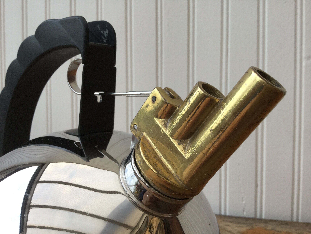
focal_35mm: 31
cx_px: 156
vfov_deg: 45.4
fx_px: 279
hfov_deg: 58.4
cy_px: 117
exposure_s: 1/100
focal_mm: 3.3
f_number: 2.4
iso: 40
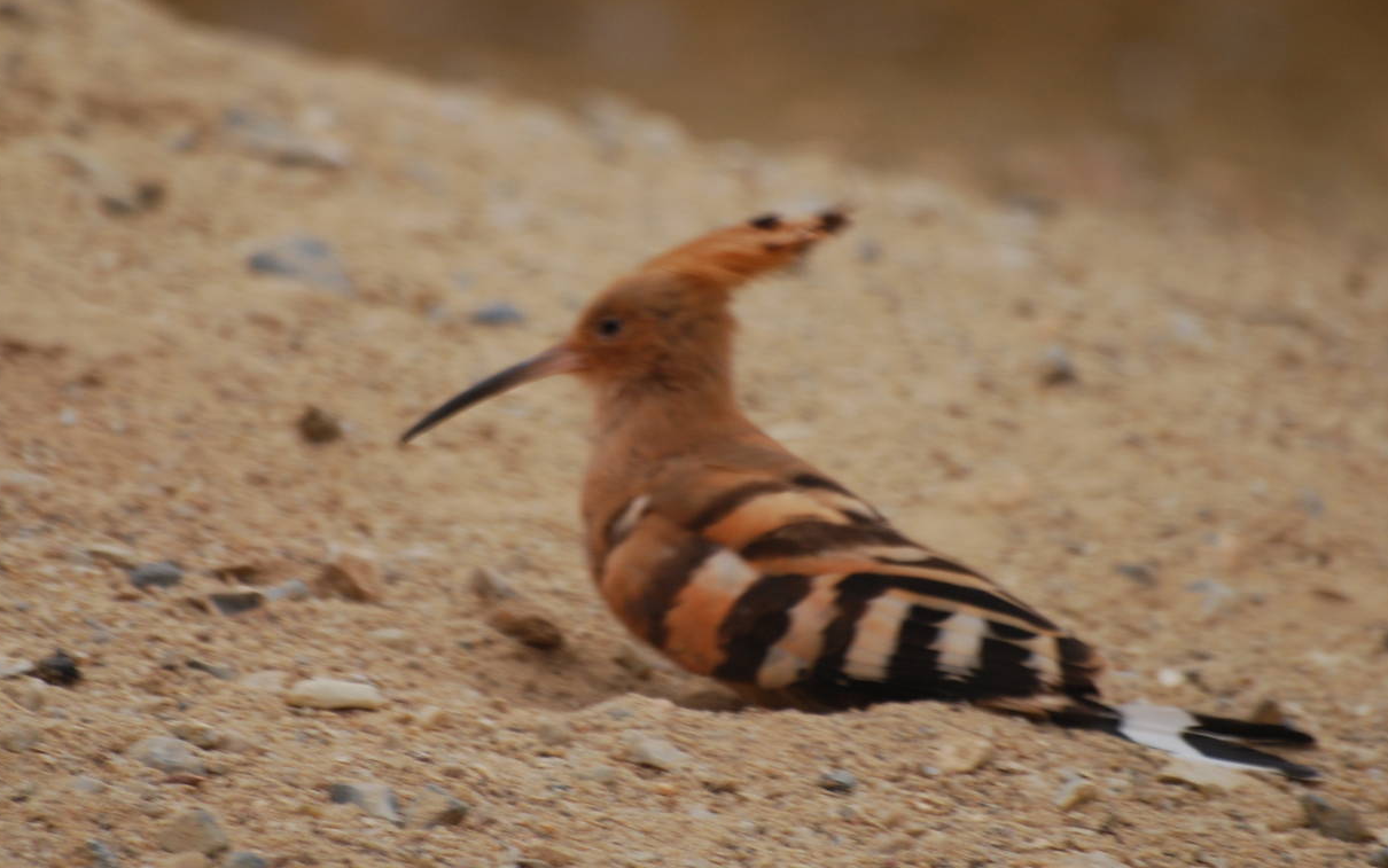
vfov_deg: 2.2
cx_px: 588
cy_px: 409
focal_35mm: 607
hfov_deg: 3.5
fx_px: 22968
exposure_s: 1/125
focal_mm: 300
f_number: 5.6
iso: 250
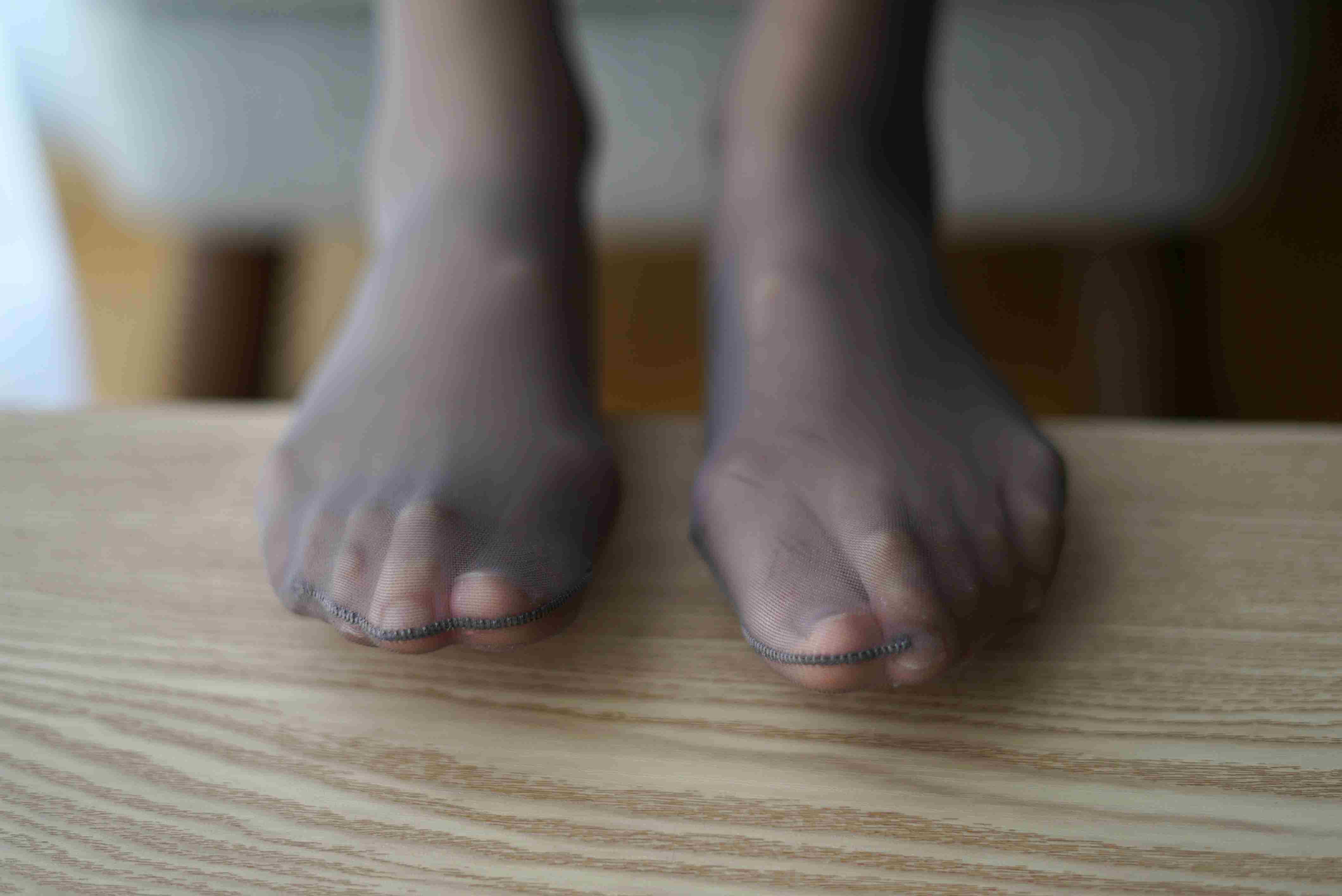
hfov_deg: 39.6
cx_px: 671
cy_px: 448
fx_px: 1865
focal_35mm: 50
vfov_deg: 27.0
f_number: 2
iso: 320
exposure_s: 1/640
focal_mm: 50
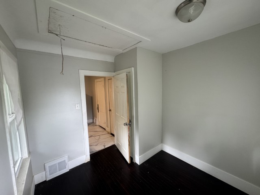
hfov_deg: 102.1
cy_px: 98
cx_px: 130
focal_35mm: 14
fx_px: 105
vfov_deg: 85.7
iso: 250
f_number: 2.2
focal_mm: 2.22
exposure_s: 1/120
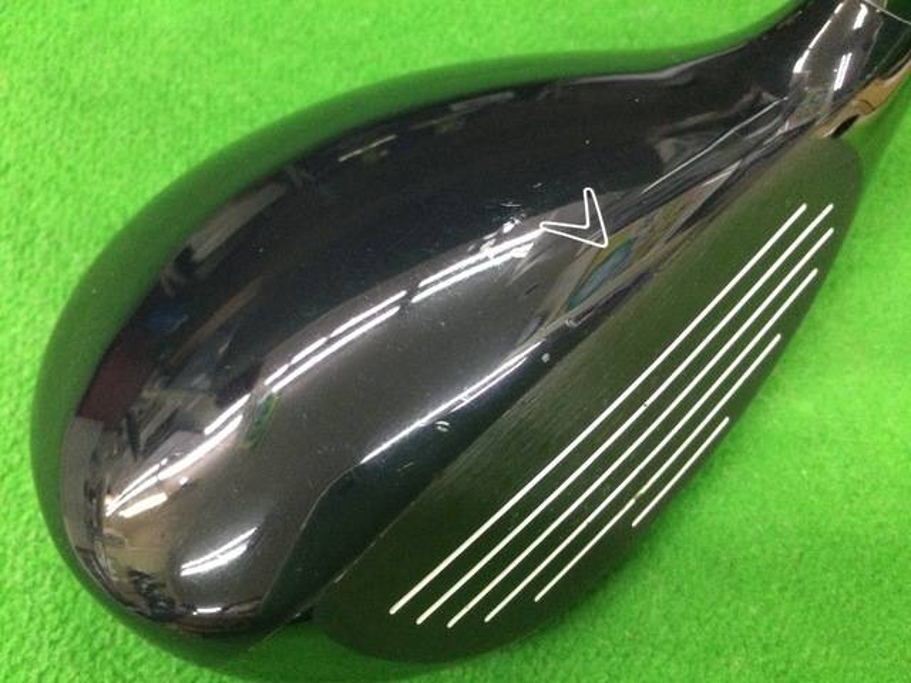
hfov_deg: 58.4
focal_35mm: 31
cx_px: 456
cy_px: 342
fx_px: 816
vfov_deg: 45.4
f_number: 2.4
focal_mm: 3.3
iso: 200
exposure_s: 1/20
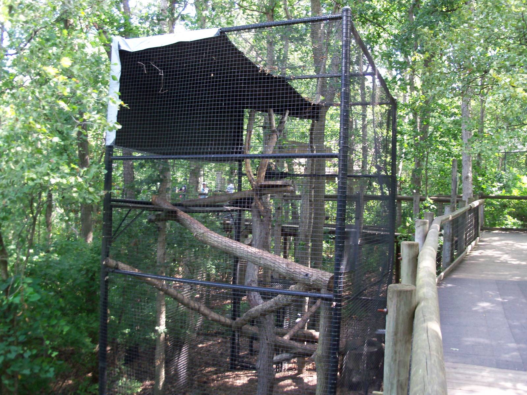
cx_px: 264
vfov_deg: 40.7
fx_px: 533
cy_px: 198
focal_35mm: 35
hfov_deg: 52.6
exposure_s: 1/30
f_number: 3
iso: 100
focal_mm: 6.3
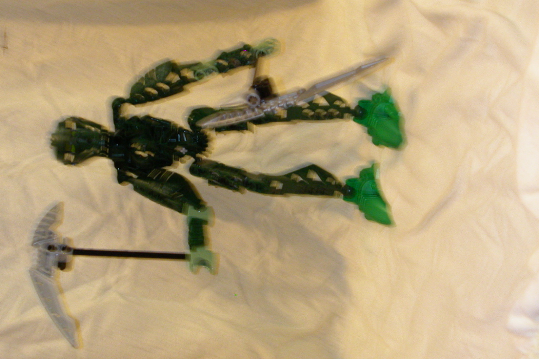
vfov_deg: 20.3
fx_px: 1003
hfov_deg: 30.1
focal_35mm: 67
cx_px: 268
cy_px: 165
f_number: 3.5
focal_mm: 9.7
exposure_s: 1/1.1
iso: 200
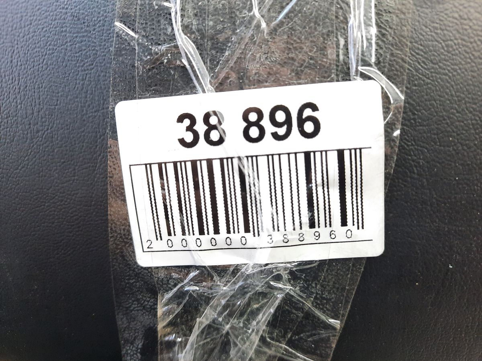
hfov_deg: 69.4
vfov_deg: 54.9
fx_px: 348
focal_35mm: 25
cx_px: 241
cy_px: 180
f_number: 2
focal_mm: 4.6
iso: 320
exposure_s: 1/50
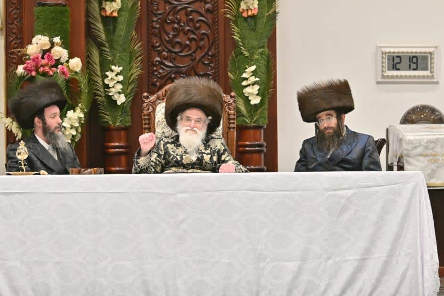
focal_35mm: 212
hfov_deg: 9.7
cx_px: 207
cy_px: 138
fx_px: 2613
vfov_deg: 6.5
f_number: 4
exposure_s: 1/320
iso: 400
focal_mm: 130
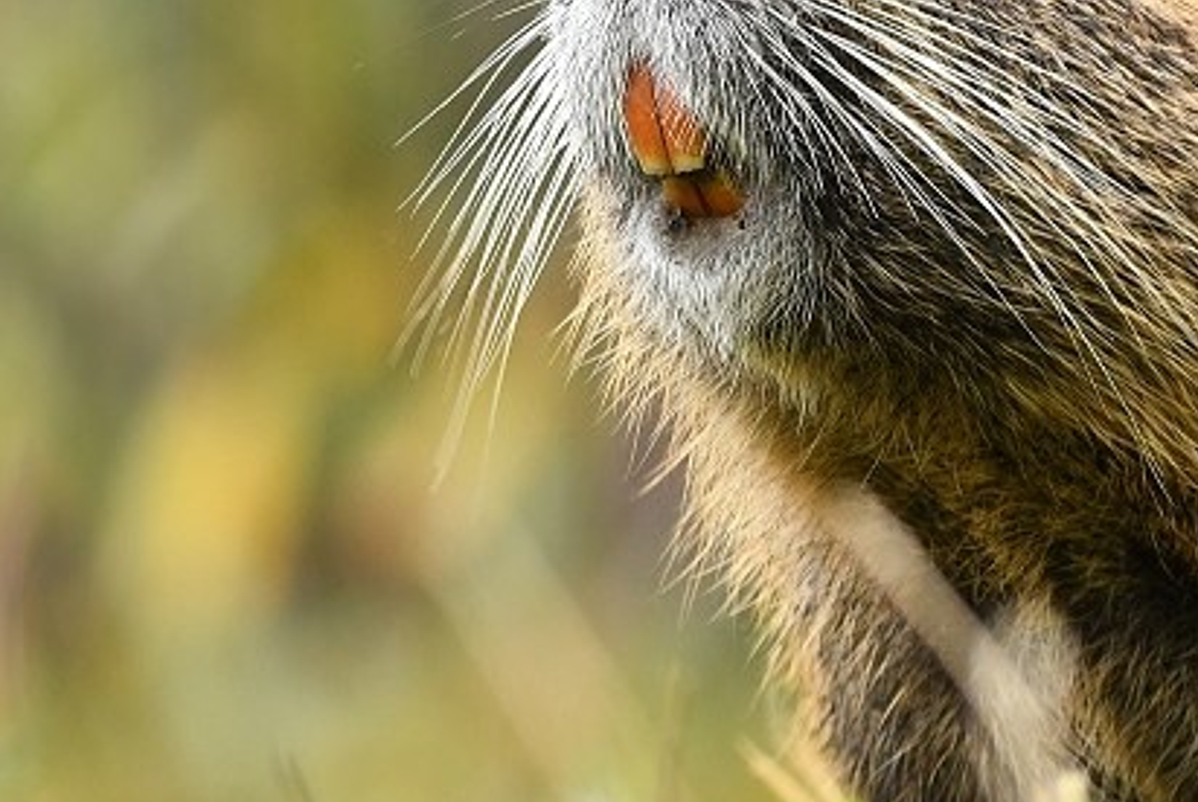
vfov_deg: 1.0
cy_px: 469
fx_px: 45122
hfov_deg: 1.5
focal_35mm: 1354
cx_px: 930
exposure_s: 1/60
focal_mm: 310
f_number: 6.3
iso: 800
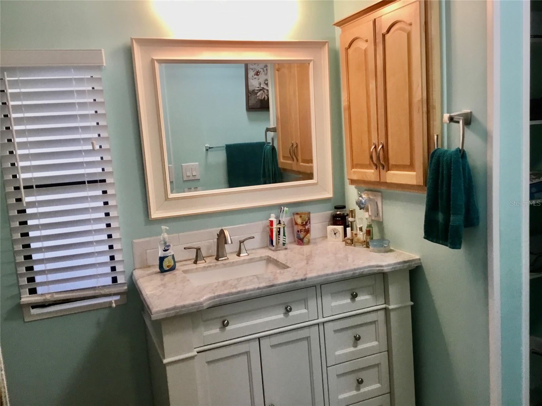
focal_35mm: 31
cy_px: 203
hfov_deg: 58.4
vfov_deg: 45.4
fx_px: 485
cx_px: 271
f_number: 2.4
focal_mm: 3.3
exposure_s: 1/30
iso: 40
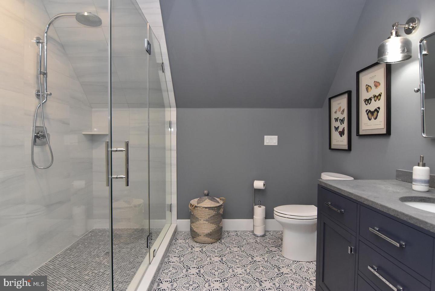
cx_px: 218
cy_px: 146
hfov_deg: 90.0
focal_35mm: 18
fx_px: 218
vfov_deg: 67.5
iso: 800
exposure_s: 1/60
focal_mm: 12
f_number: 7.1
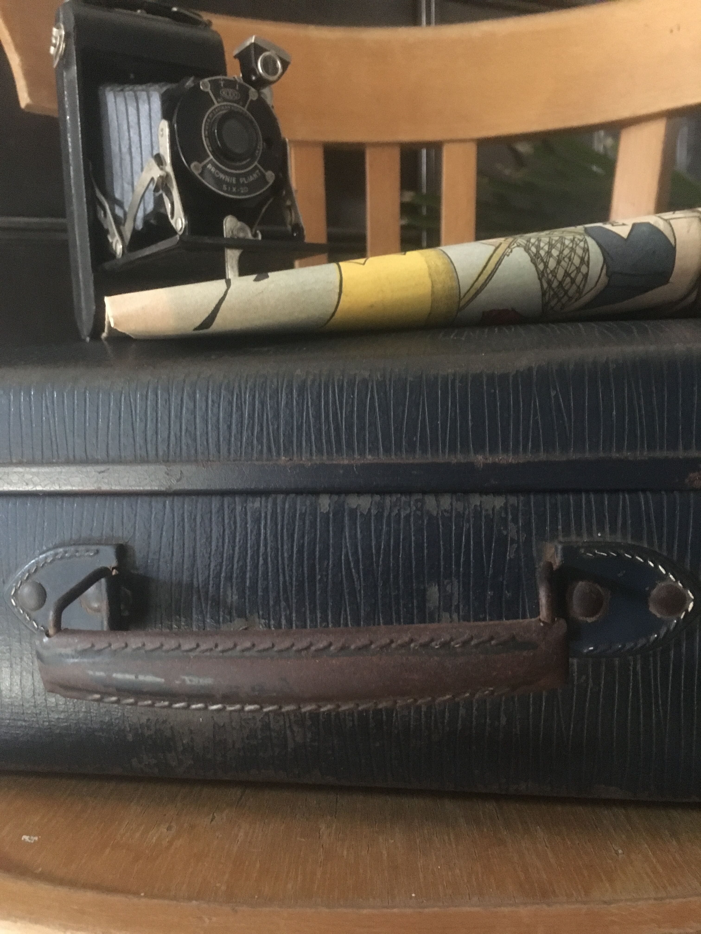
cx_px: 350
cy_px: 467
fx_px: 783
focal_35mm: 29
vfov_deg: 61.7
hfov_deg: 48.2
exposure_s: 1/17
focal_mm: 4.15
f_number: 2.2
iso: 640
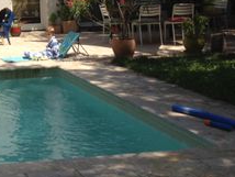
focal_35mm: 98
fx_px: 666
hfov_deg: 19.2
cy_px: -44
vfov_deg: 14.6
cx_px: -20
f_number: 2.4
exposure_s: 1/1783
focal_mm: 4.28
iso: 50
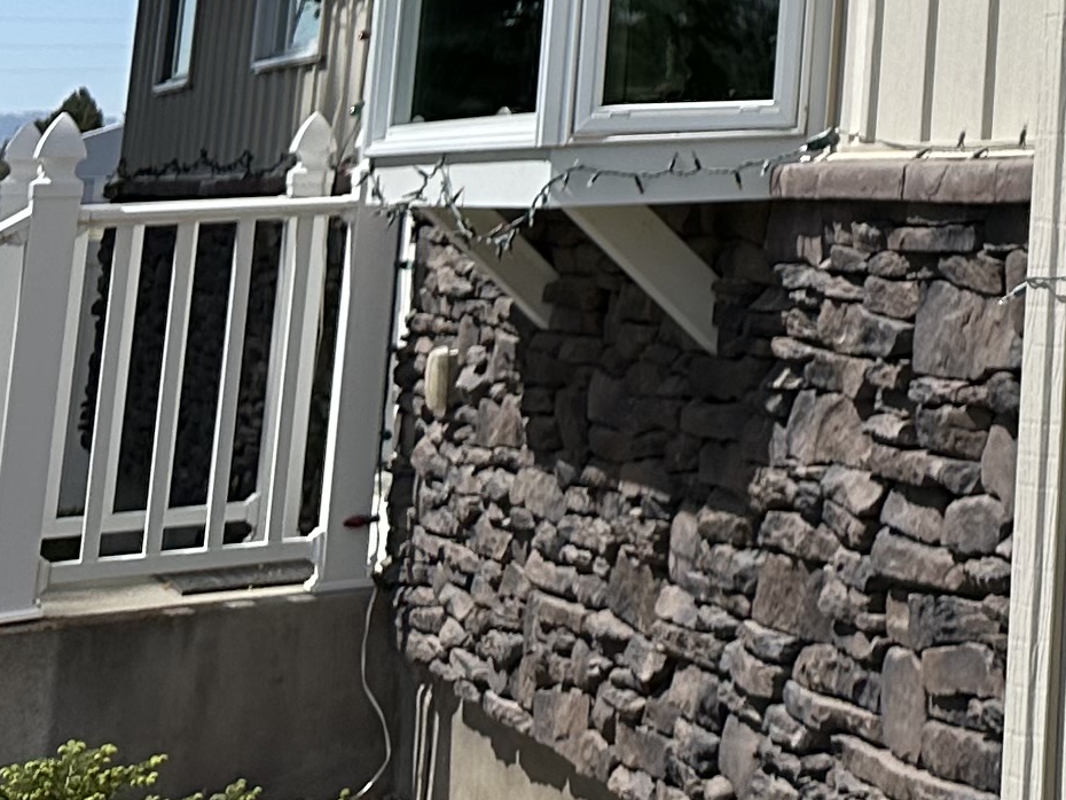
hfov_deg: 15.7
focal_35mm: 104
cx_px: 2010
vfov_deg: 12.9
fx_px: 3204
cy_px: -659
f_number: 1.78
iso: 80
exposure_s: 1/6623
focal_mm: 6.86
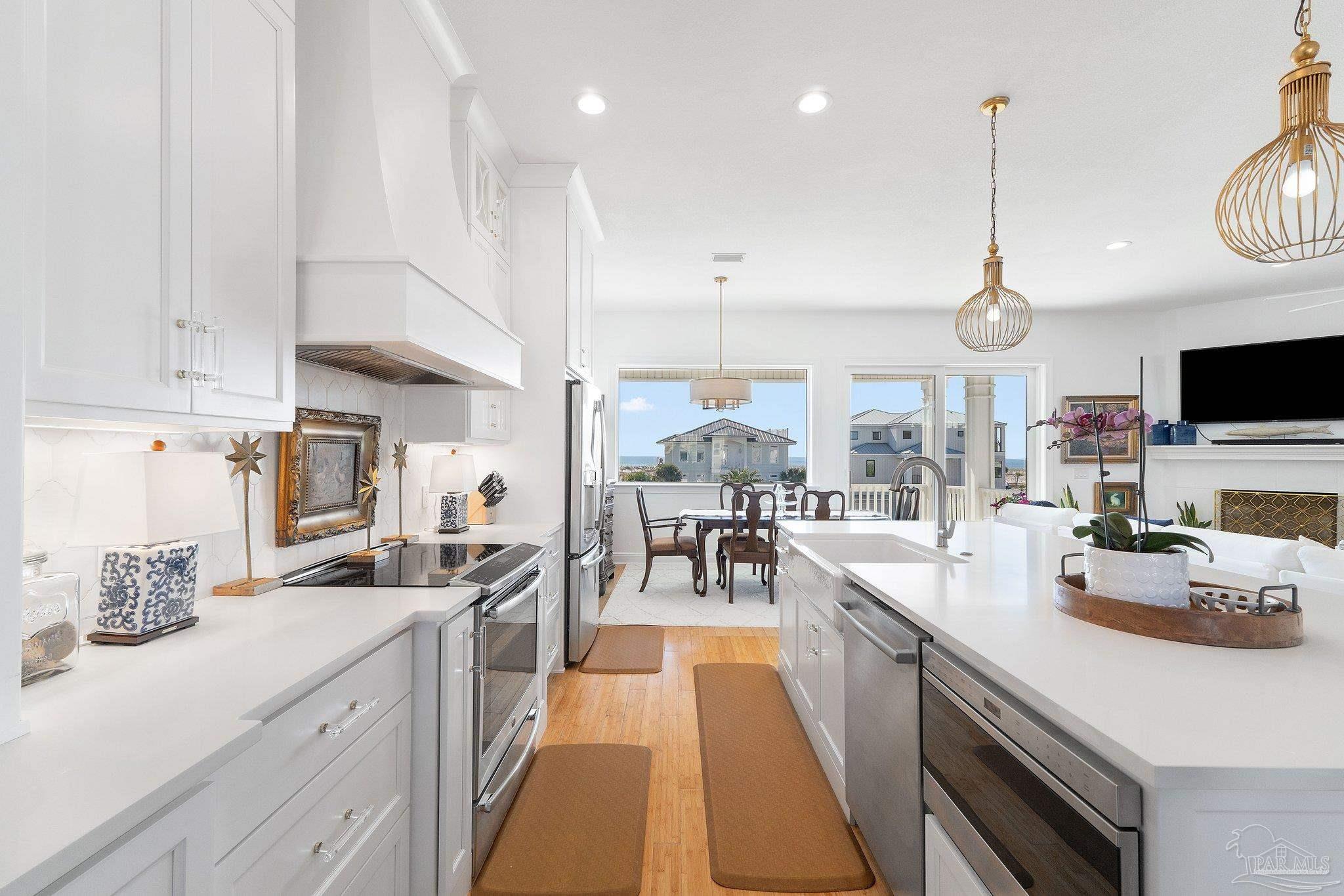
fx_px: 560
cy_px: 448
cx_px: 672
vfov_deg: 77.3
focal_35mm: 15
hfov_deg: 100.4
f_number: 8
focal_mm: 10
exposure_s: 1/20
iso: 400
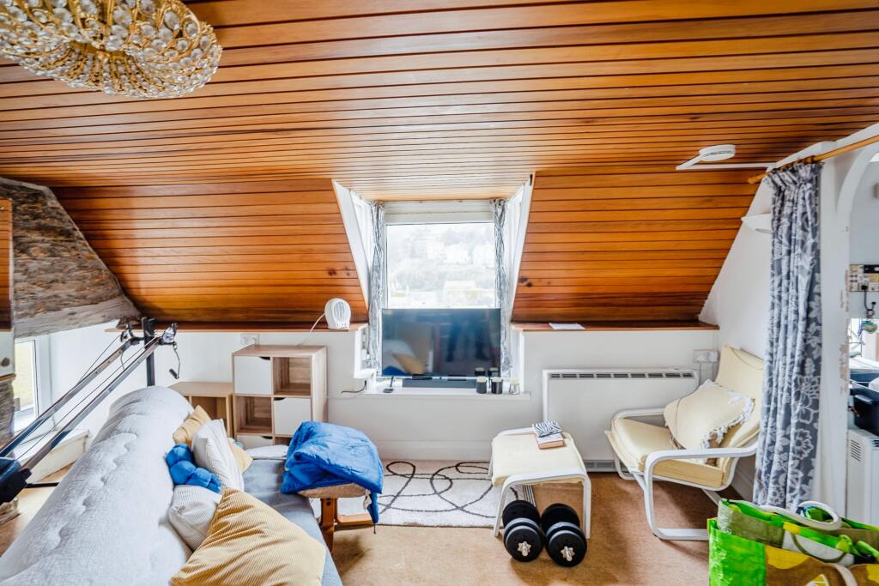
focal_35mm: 16
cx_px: 440
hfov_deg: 96.7
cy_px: 293
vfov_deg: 73.8
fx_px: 391
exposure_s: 1/6
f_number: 5
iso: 100
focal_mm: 16
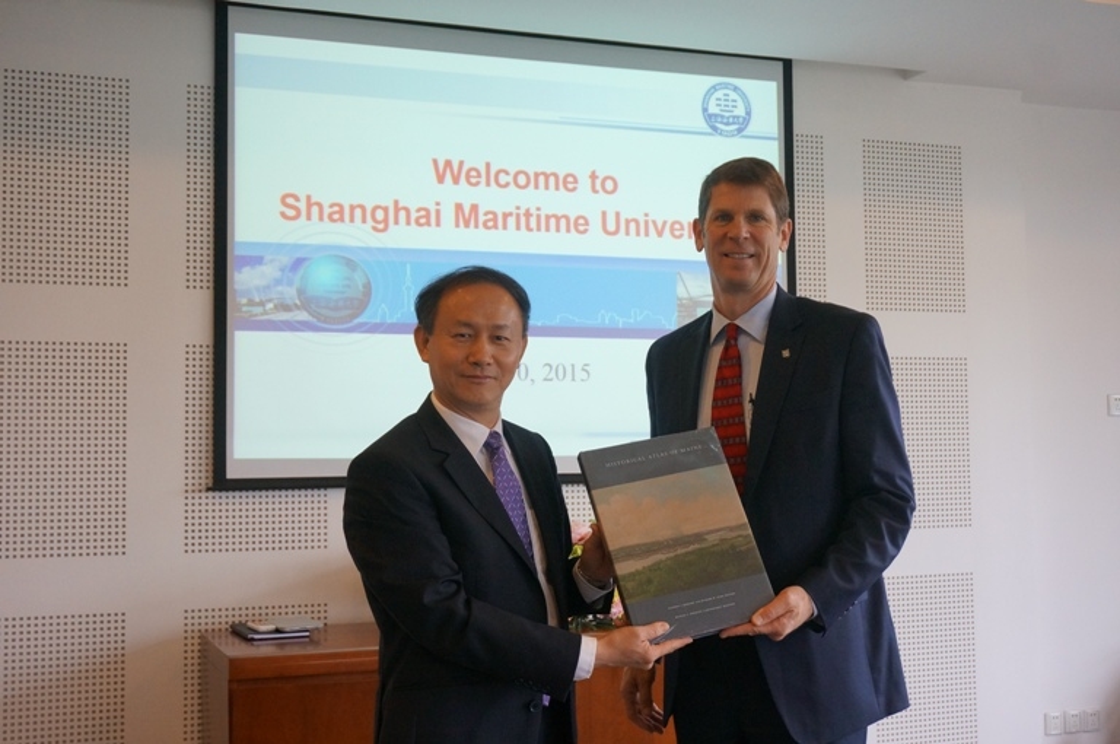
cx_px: 560
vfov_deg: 30.8
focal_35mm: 44
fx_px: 1352
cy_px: 372
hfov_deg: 45.0
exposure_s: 1/160
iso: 1250
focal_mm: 29
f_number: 4.5
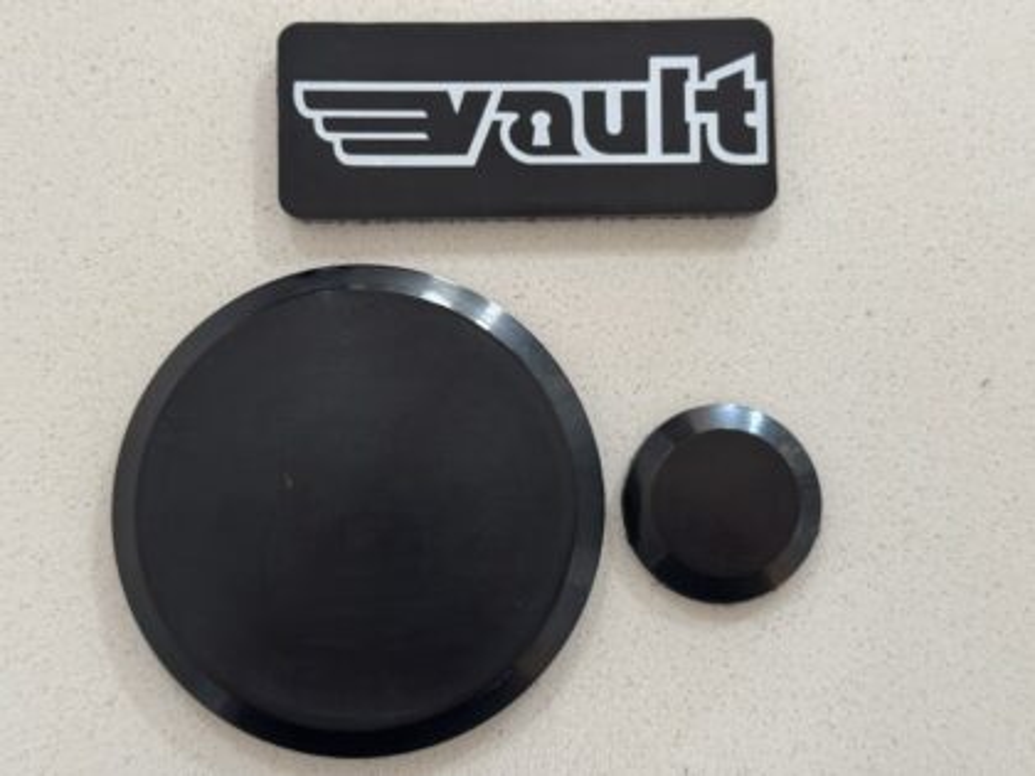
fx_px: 1435
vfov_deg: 30.3
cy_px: 388
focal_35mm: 48
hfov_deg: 39.7
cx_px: 518
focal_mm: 6.76
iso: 200
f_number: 1.78
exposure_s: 1/33
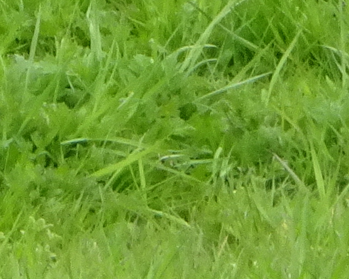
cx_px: -779
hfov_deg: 1.4
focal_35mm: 1425
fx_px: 14717
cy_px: -678
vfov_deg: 1.1
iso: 160
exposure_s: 1/200
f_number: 5.6
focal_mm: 31.31
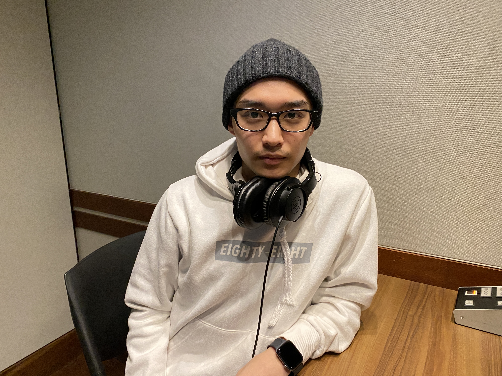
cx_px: 251
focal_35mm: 26
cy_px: 188
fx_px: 377
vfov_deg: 53.1
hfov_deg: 67.3
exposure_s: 1/52
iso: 500
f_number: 1.8
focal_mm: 4.25
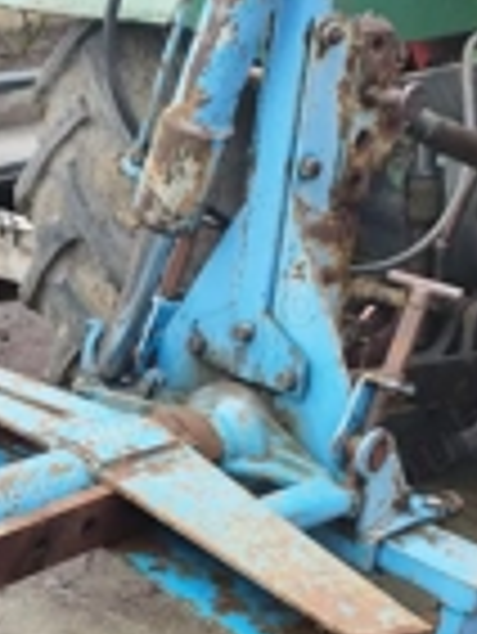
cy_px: 445
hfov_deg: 20.4
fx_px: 1247
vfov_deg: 28.3
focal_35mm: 68
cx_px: -86
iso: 70
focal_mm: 5.89
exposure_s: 1/50
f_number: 1.89
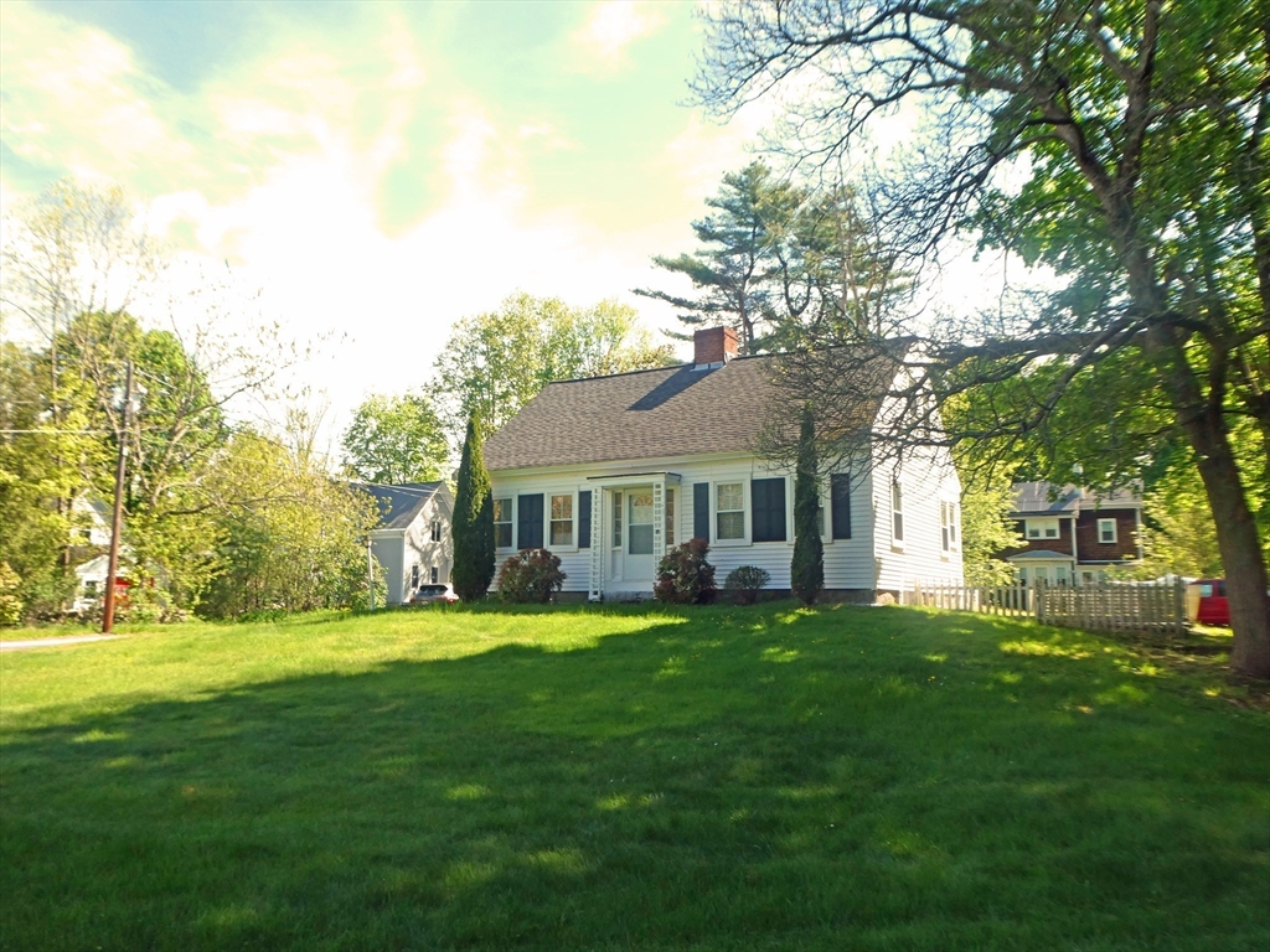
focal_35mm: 26
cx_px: 635
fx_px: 954
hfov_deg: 67.3
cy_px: 476
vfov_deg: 53.1
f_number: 3.4
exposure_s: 1/400
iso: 80
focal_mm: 4.7
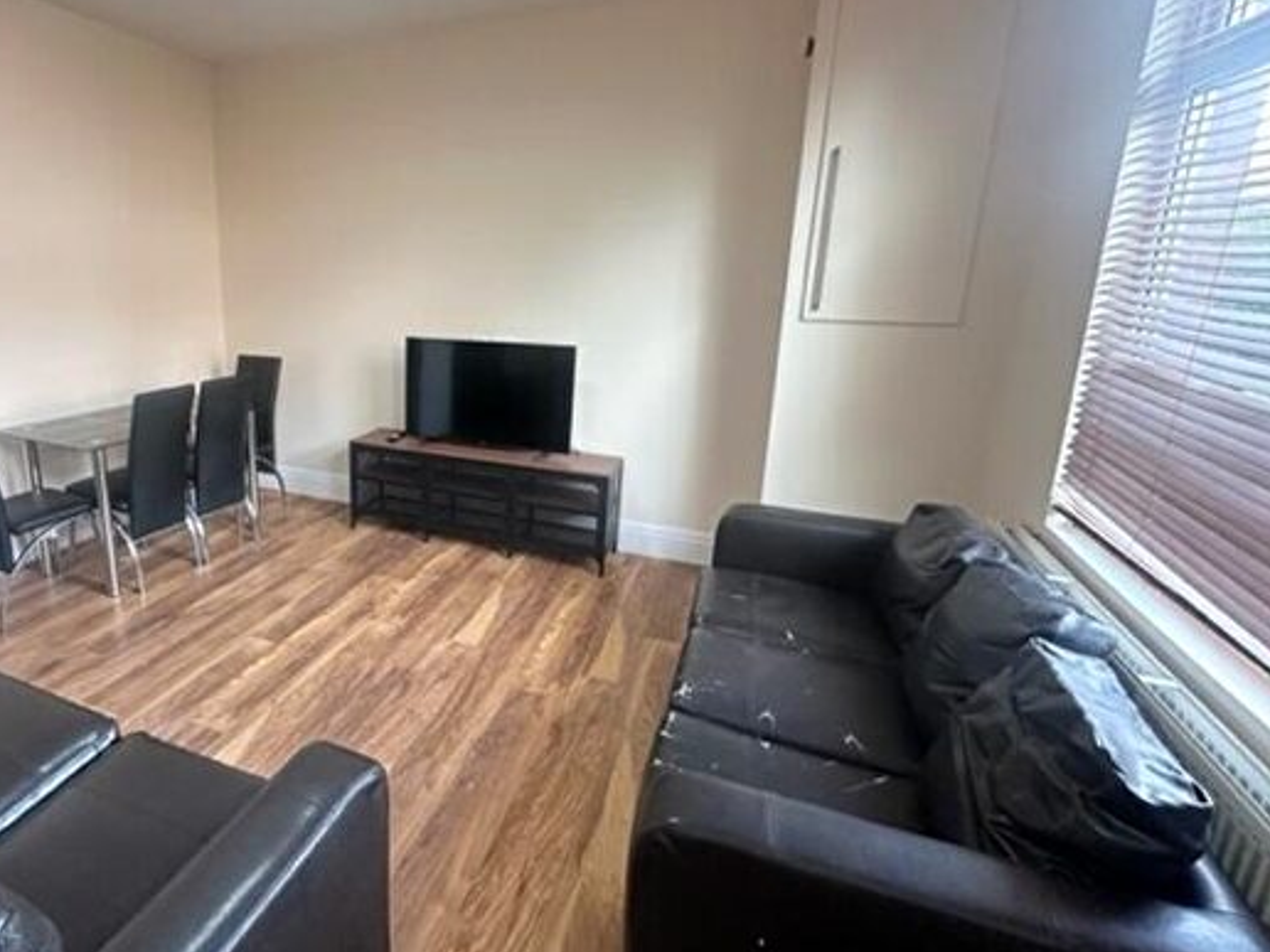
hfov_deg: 82.2
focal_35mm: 19
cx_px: 441
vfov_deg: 68.6
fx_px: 697
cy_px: 437
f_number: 2.2
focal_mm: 2.22
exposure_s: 1/99
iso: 200
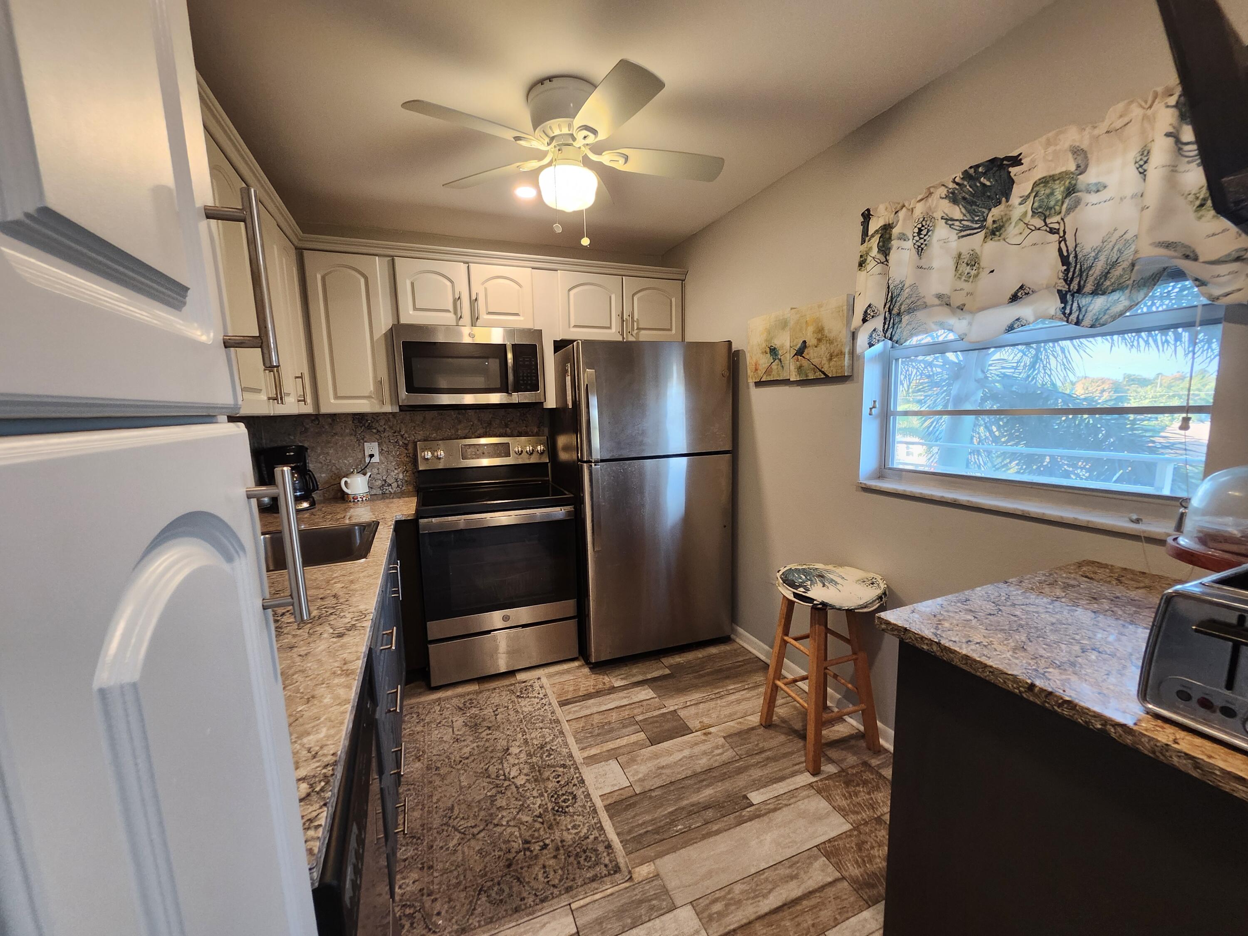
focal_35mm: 13
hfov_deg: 106.2
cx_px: 624
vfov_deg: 89.9
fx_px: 469
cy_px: 468
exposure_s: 1/60
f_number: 2.2
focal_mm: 1.74
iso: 250
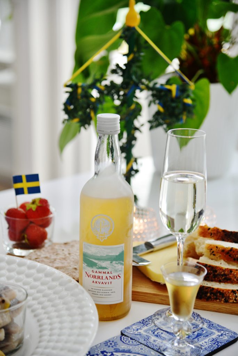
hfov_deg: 16.7
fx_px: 812
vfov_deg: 24.7
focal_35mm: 82
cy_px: 178
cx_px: 119
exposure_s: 1/80
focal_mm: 82
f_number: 4
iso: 800
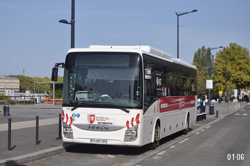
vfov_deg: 17.5
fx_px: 541
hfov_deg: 26.0
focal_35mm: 78
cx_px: 125
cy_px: 83
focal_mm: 52
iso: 400
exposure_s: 1/1600
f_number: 7.1
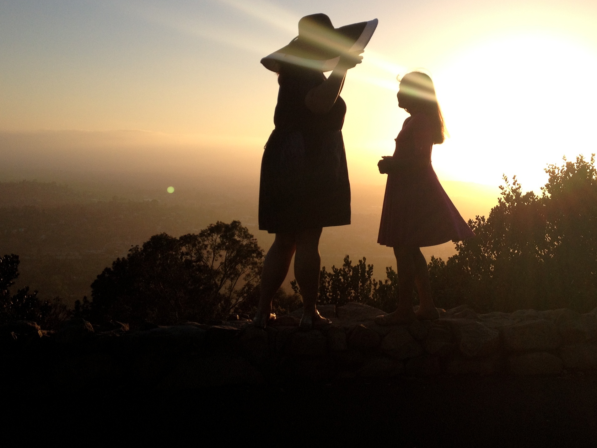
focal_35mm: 46
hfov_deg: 41.0
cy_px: 155
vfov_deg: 31.3
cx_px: 361
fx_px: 793
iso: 50
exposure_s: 1/1453
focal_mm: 4.28
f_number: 2.4
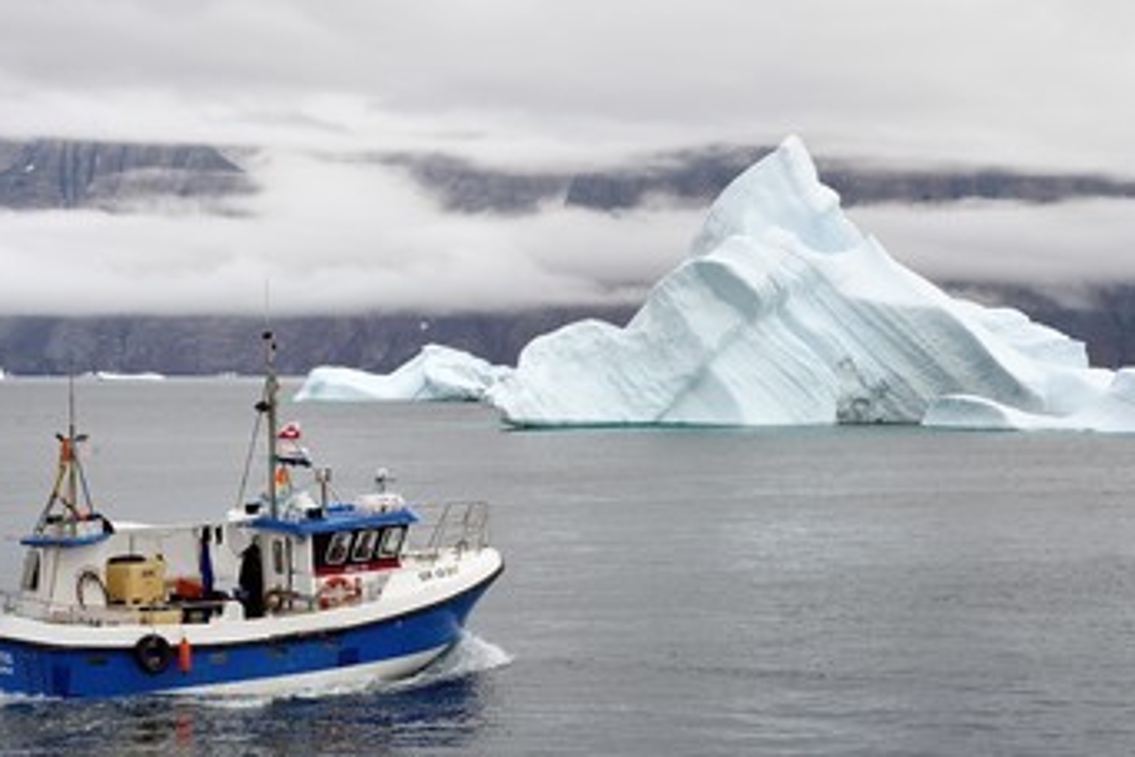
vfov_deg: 15.9
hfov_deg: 23.6
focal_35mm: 86
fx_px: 2711
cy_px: 425
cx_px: 601
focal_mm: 70
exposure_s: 1/320
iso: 200
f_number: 9
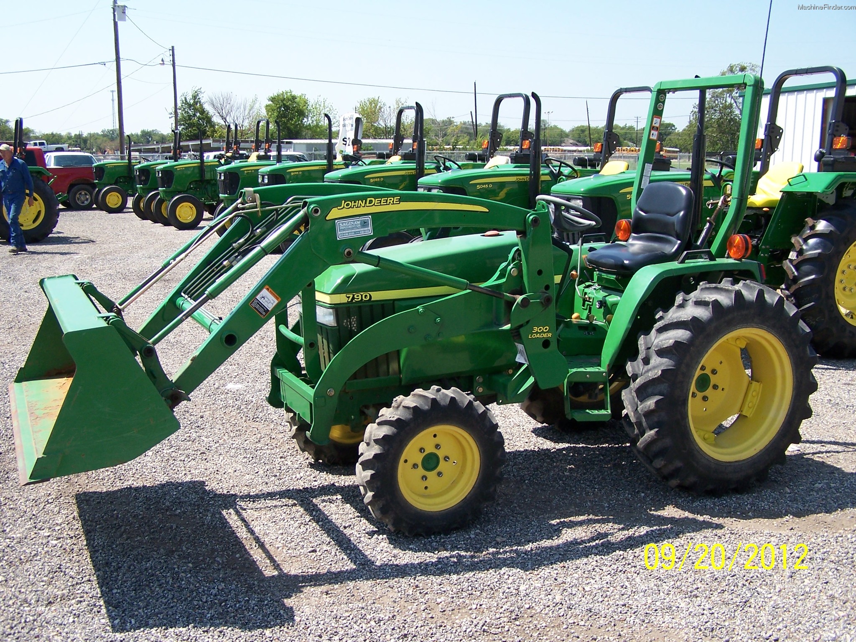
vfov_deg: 37.7
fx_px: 940
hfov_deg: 49.0
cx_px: 428
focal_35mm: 38
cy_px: 321
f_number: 2.8
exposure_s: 1/640
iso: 80
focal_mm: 6.3
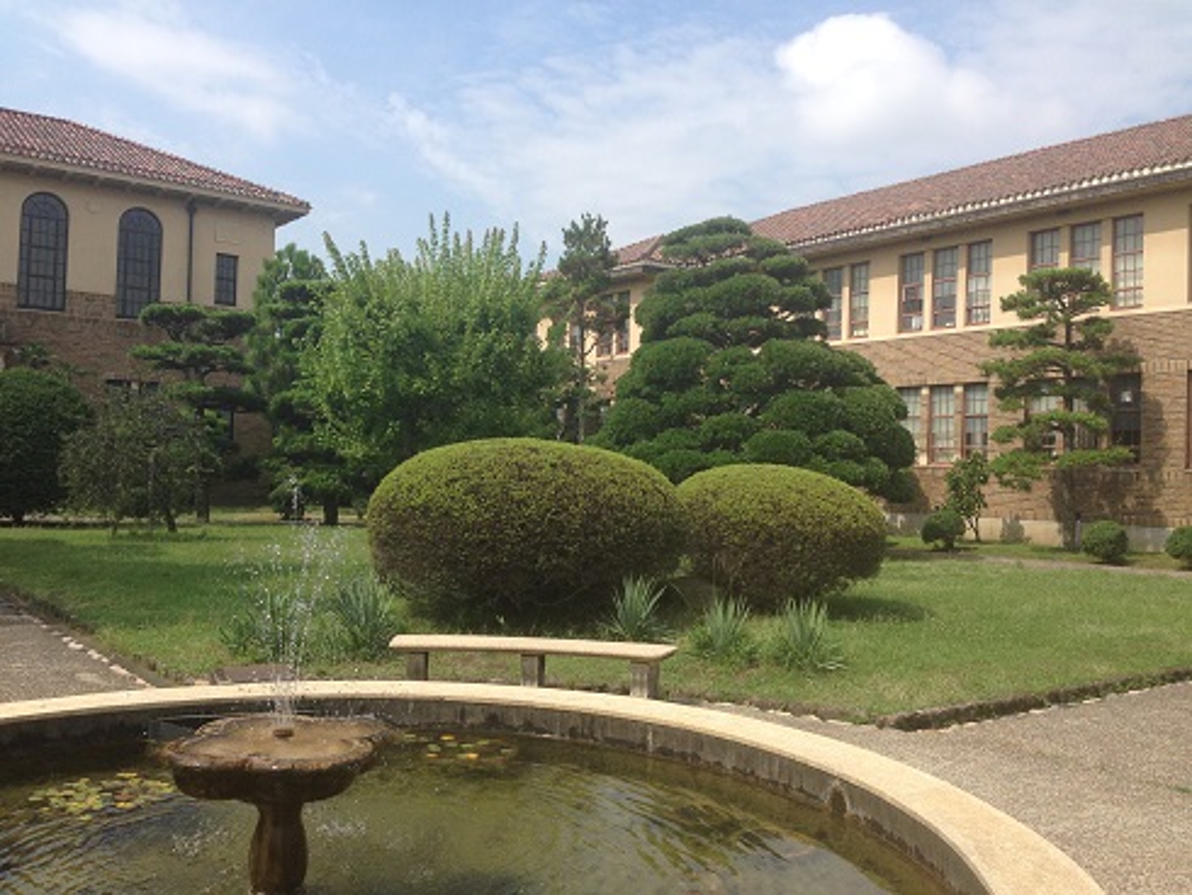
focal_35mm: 33
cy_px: 448
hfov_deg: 55.3
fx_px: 1137
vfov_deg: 43.0
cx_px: 596
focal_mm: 4.12
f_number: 2.4
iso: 50
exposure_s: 1/1427
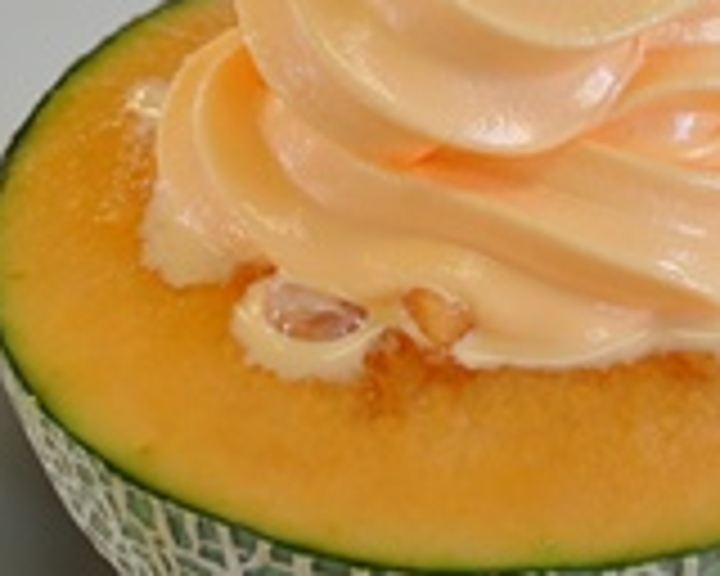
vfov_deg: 20.8
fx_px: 1513
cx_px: 472
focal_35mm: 71
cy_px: -14
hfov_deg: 26.6
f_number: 8
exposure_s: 1/60
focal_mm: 18
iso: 400
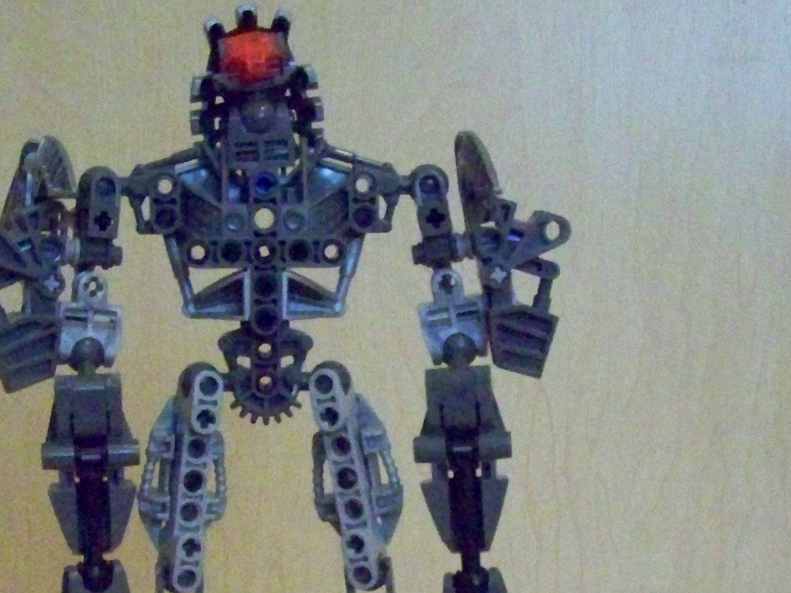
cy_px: 514
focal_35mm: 73
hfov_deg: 26.6
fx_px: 1668
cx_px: 285
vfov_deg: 19.8
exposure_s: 1/80
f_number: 2.8
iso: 1600
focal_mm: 6.3
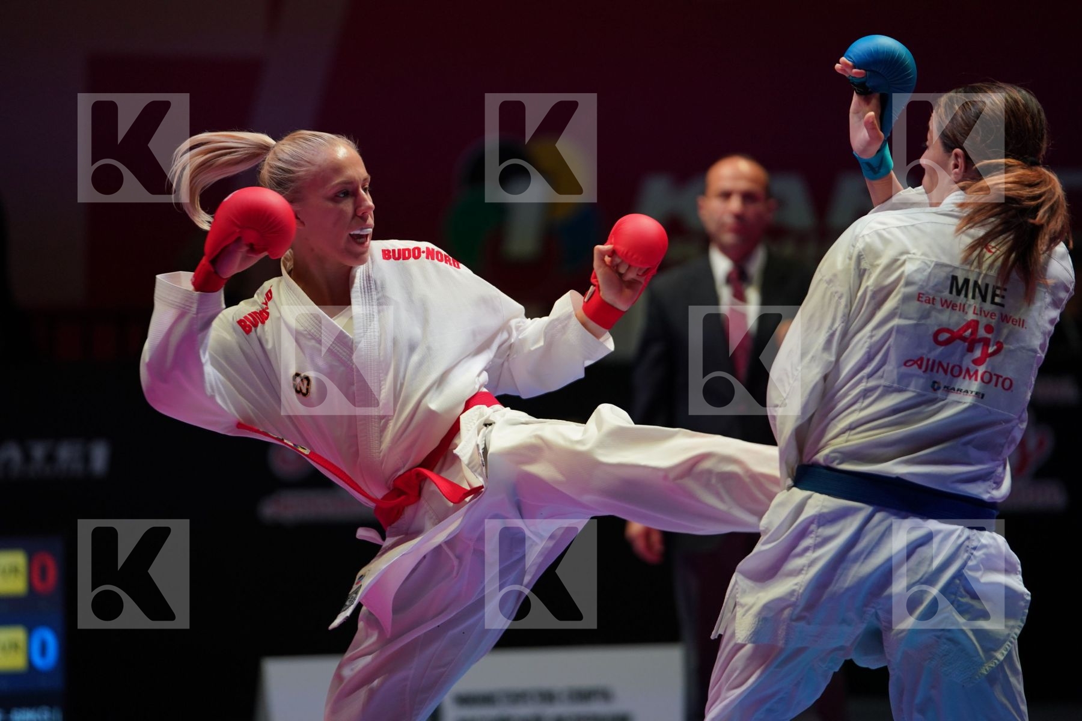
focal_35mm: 191
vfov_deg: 7.2
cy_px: 360
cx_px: 541
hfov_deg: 10.8
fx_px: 5740
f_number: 2.8
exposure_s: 1/1000
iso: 1250
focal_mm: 191
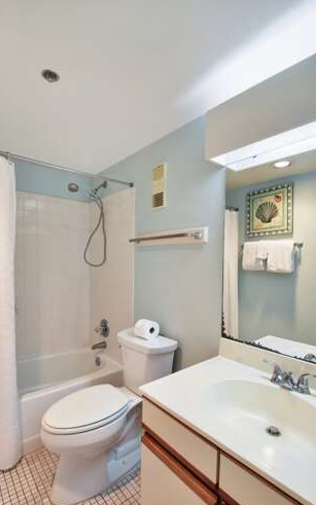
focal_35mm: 18
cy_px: 262
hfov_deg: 66.4
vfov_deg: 92.6
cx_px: 162
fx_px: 241
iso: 400
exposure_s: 1/5
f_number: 8
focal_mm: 11
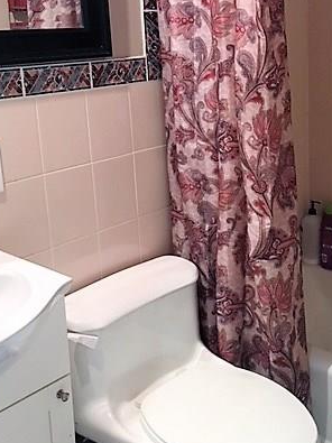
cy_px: 155
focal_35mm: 47
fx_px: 601
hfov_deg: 30.5
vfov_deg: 40.0
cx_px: 237
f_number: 2.2
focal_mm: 4.15
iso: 200
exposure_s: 1/17
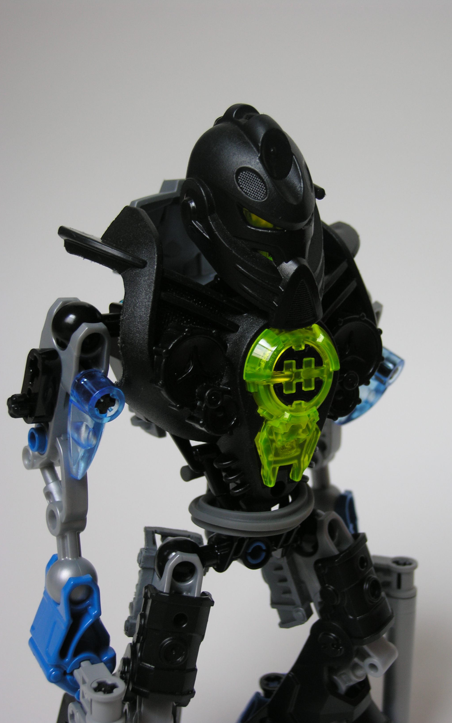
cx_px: 267
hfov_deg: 25.3
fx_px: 1005
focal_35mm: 51
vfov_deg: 39.6
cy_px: 362
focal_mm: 12.3
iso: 50
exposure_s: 1/5.2
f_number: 3.5
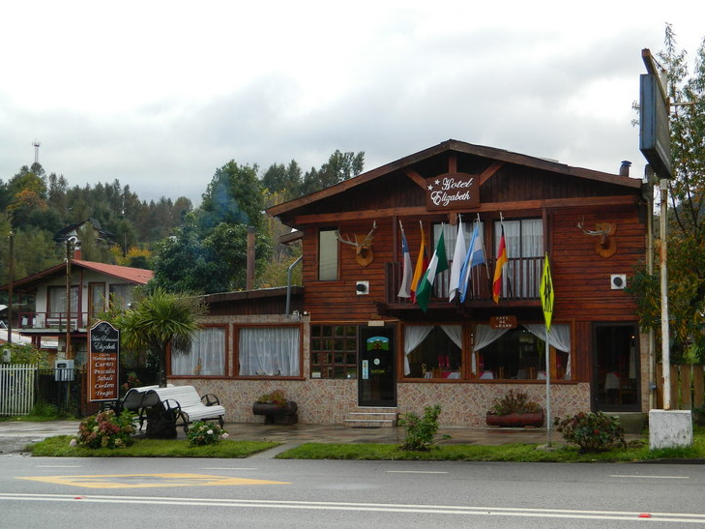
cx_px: 374
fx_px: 917
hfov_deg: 42.1
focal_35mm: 45
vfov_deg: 32.2
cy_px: 279
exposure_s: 1/250
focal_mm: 7.3
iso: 80
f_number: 3.5
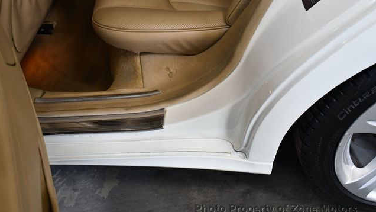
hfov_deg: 52.8
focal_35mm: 38
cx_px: 187
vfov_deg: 31.2
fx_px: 379
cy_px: 94
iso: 800
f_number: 3.5
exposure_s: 1/160
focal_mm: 18
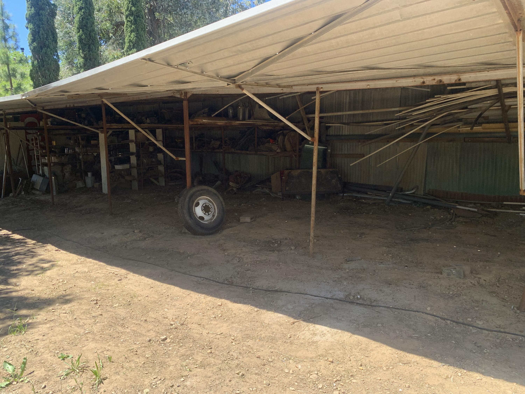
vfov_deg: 53.1
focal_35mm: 26
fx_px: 394
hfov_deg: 67.3
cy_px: 197
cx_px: 262
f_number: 1.8
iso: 25
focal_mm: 4.25
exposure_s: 1/389
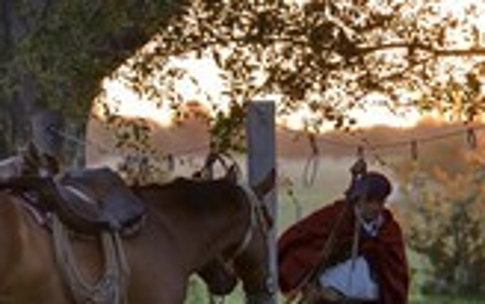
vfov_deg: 2.5
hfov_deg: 4.0
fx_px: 6909
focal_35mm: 522
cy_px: 156
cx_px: 210
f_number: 4.5
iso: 800
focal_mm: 200
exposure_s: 1/160
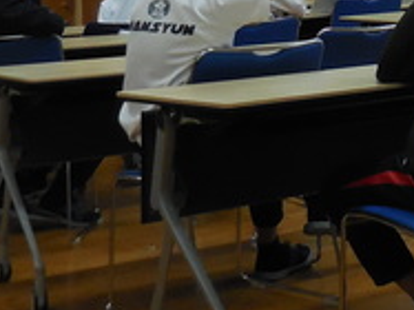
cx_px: 587
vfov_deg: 12.3
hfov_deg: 16.2
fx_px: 1351
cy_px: -199
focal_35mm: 113
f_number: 3.7
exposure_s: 1/125
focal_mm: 5.9
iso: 400
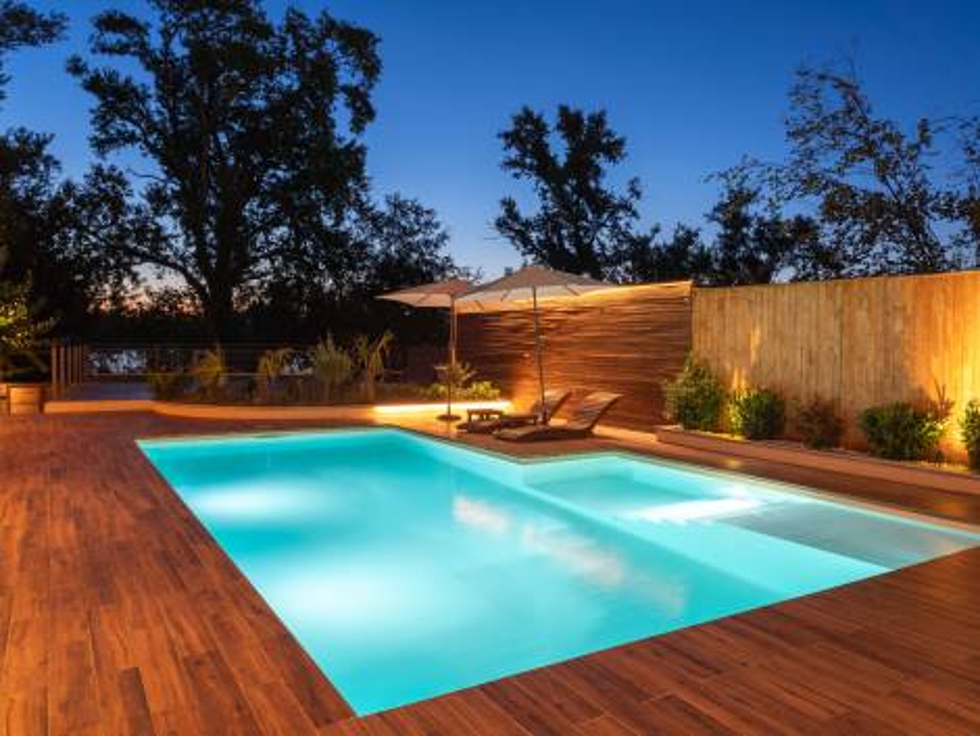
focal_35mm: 29
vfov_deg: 48.3
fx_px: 821
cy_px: 368
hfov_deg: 61.6
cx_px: 490
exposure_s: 1/60
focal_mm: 4.15
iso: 32
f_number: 2.2
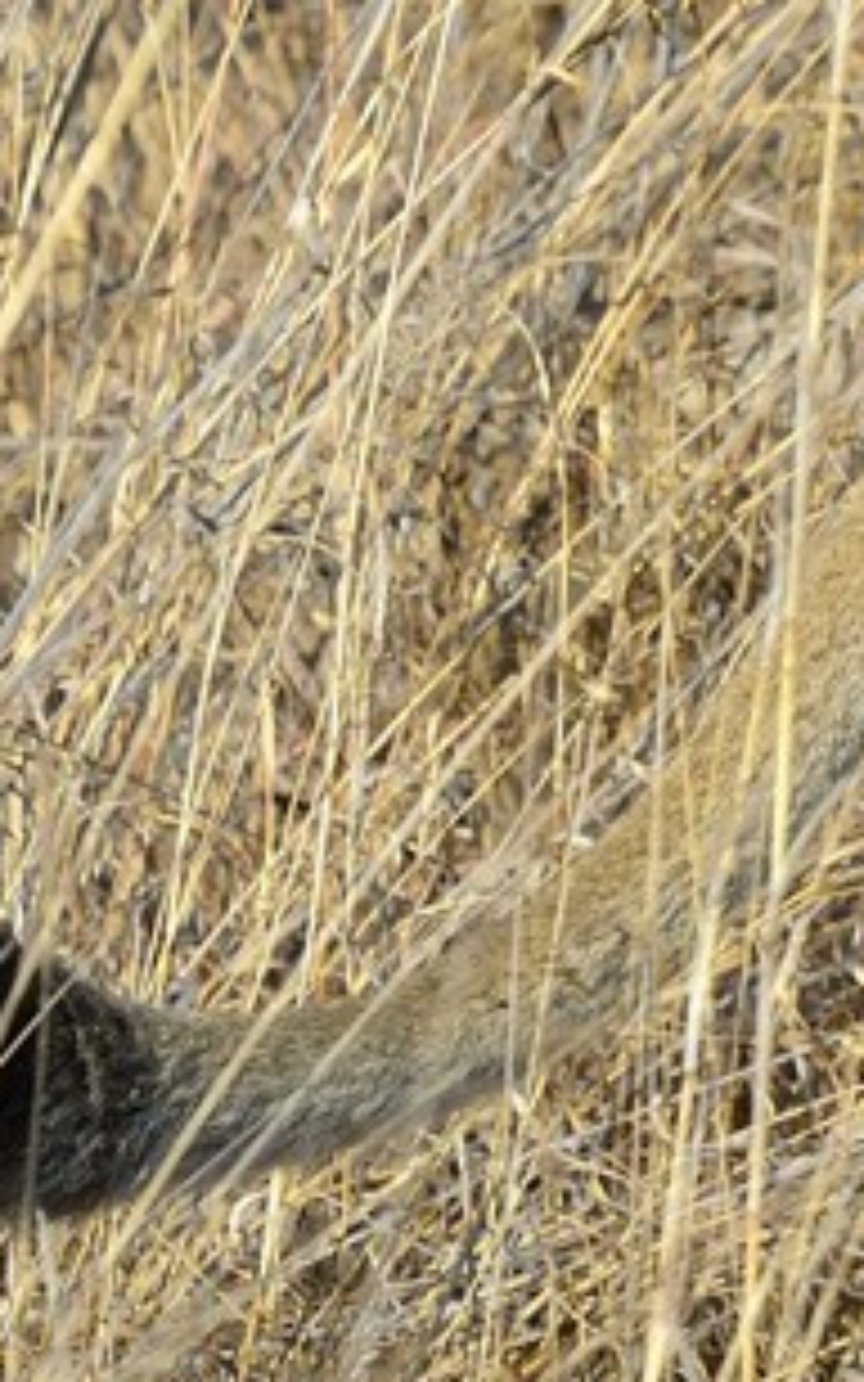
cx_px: 3002
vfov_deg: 2.0
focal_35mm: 1034
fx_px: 38938
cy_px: 158
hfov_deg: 1.3
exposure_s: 1/800
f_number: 8
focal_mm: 195
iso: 400
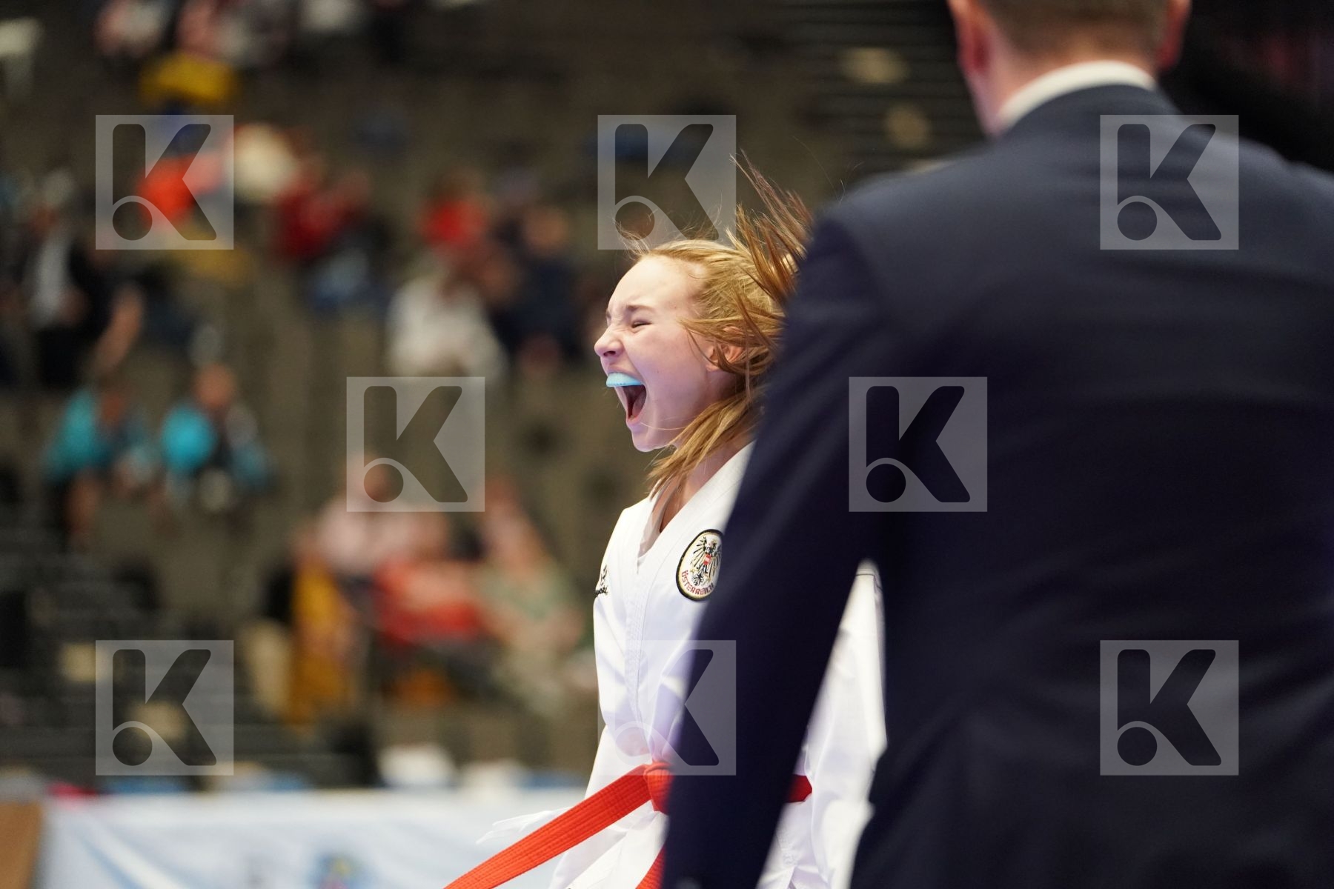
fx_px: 6818
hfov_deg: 11.2
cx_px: 667
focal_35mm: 184
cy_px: 444
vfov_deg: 7.5
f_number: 2.8
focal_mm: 184
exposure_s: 1/1000
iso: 5000
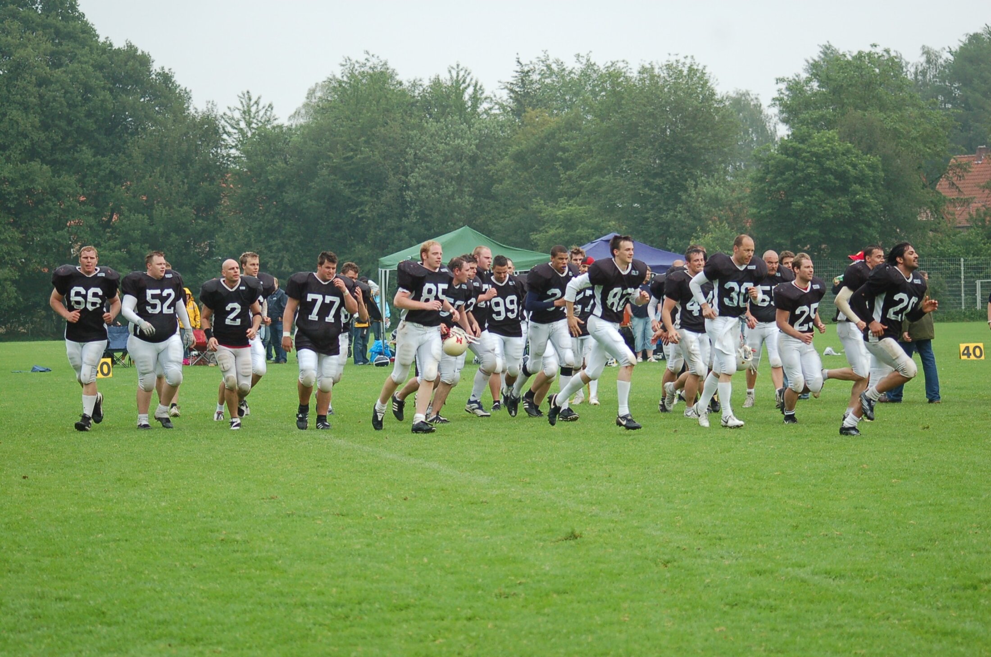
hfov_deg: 19.5
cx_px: 496
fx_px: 2885
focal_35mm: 105
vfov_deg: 13.0
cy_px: 328
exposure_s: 1/800
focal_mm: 70
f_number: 4
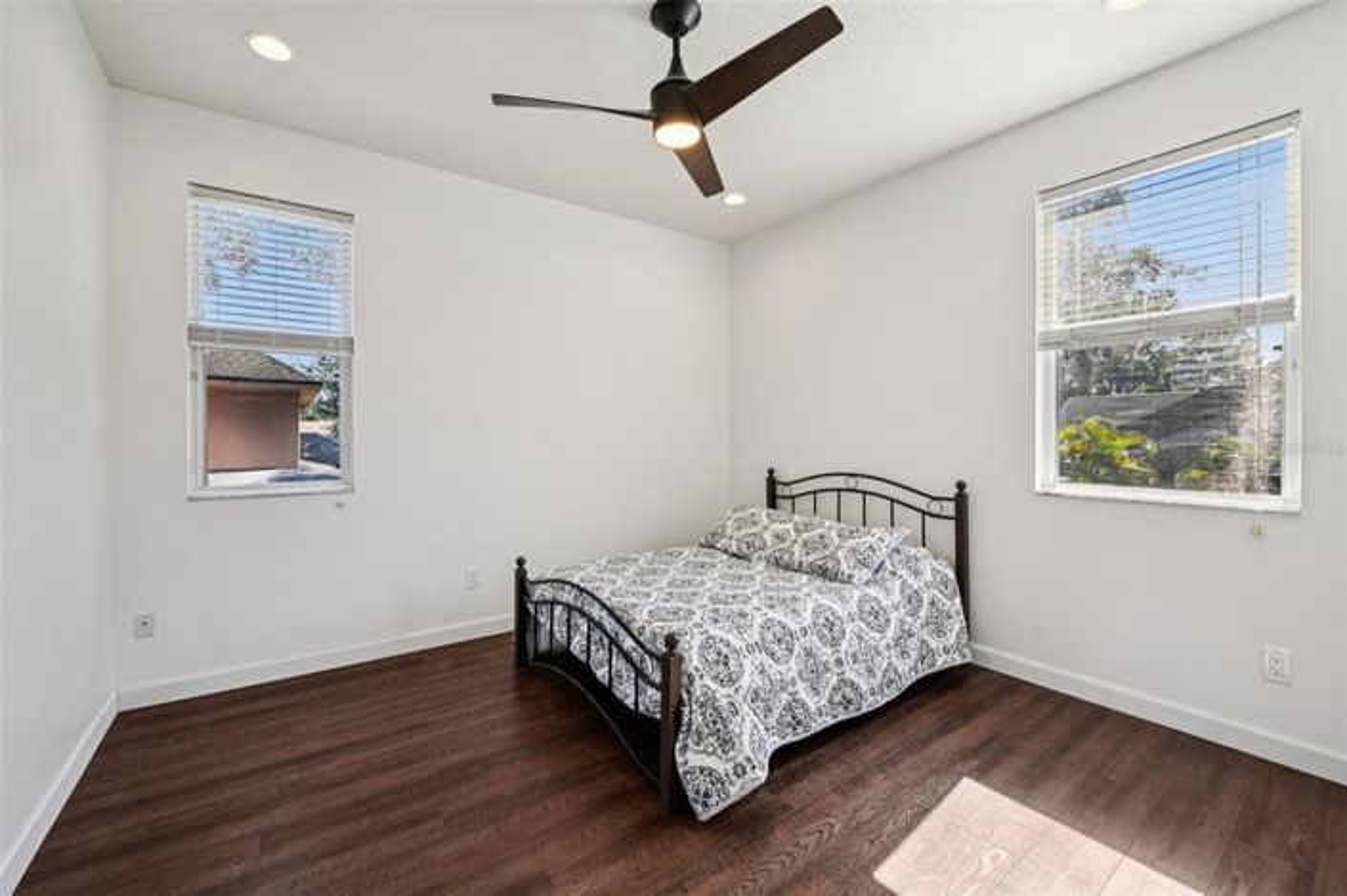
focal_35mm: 14
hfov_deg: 104.3
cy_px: 448
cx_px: 674
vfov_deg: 81.1
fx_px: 523
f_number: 8
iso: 400
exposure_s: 1/100
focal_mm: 14
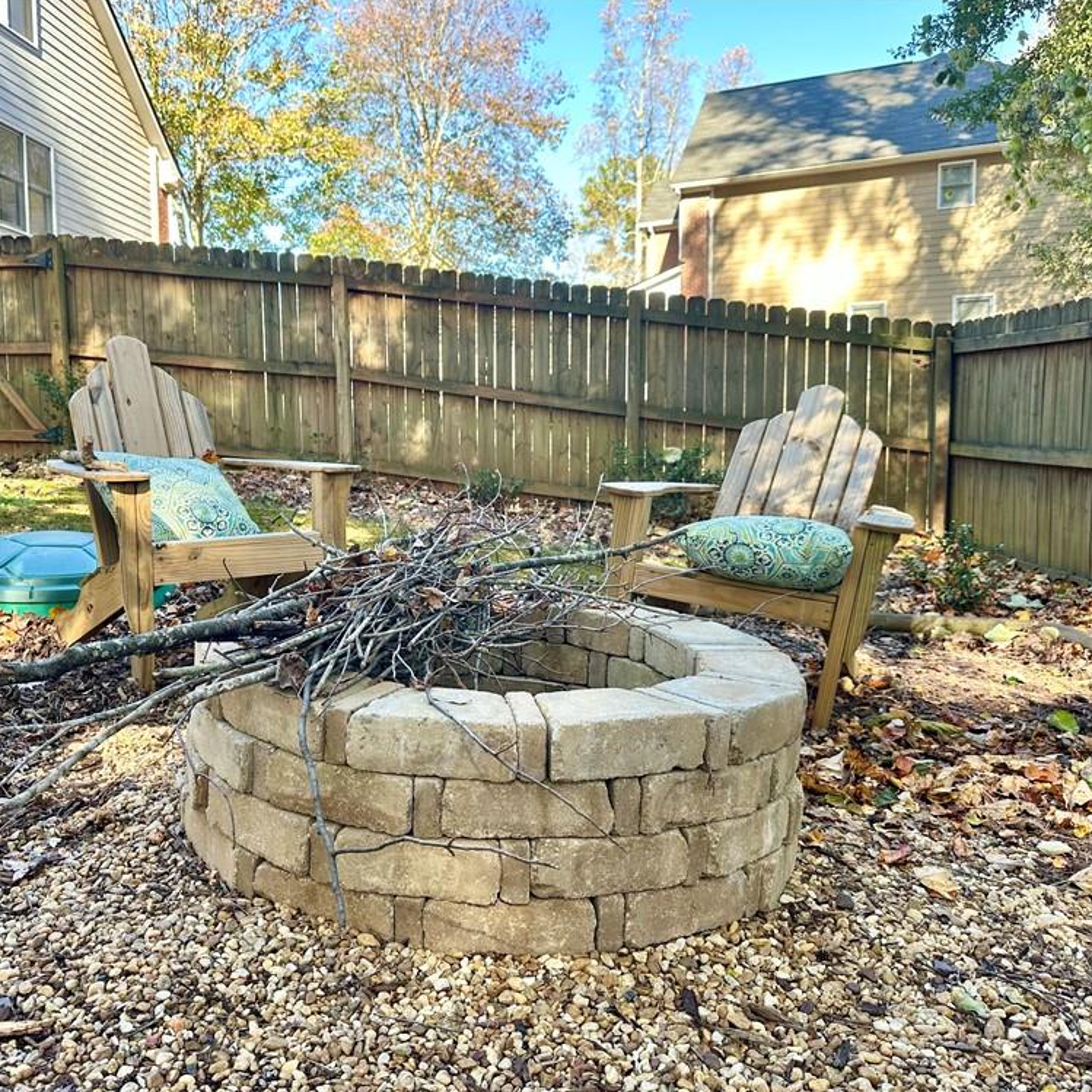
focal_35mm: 29
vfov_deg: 55.6
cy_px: 555
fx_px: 1035
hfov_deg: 55.3
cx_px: 443
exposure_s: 1/267
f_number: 1.78
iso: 80
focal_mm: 6.86
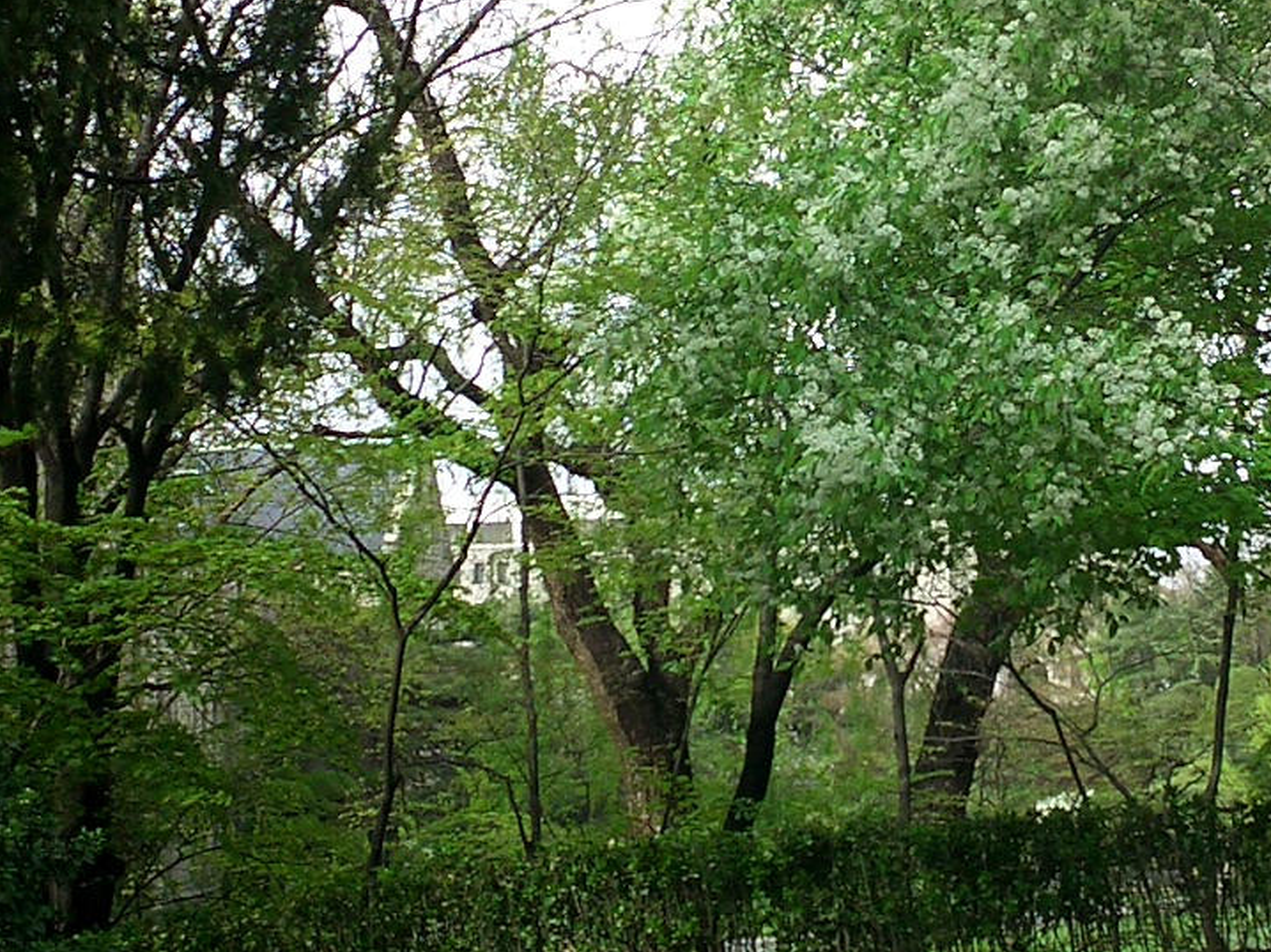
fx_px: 2423
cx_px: 919
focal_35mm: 66
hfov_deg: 29.0
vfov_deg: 22.2
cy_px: 375
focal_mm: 5.6
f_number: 3.5
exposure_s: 1/320
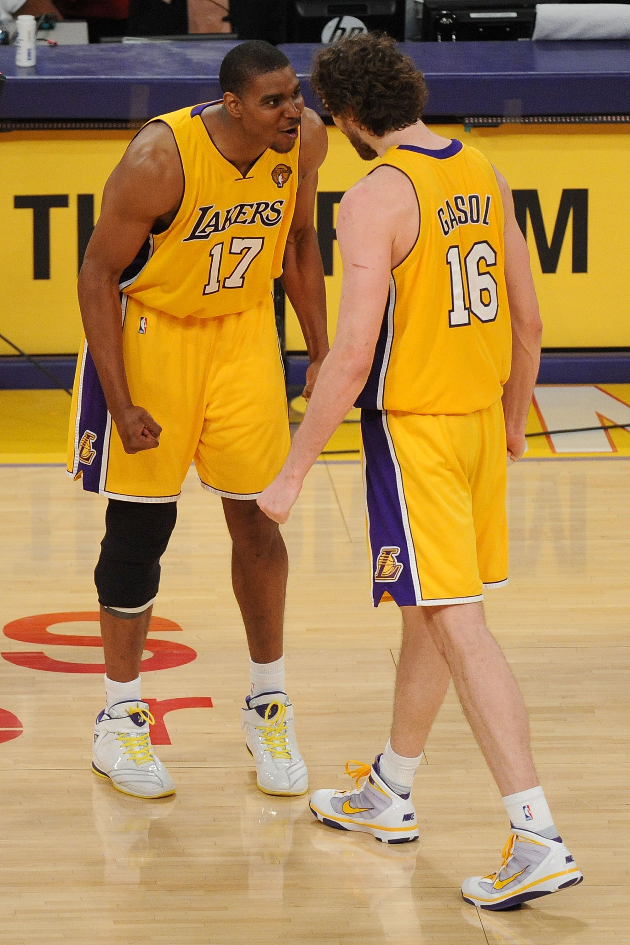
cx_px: 315
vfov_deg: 5.7
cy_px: 472
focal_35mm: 360
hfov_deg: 3.8
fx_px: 9449
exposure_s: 1/640
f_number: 4
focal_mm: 360
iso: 3200
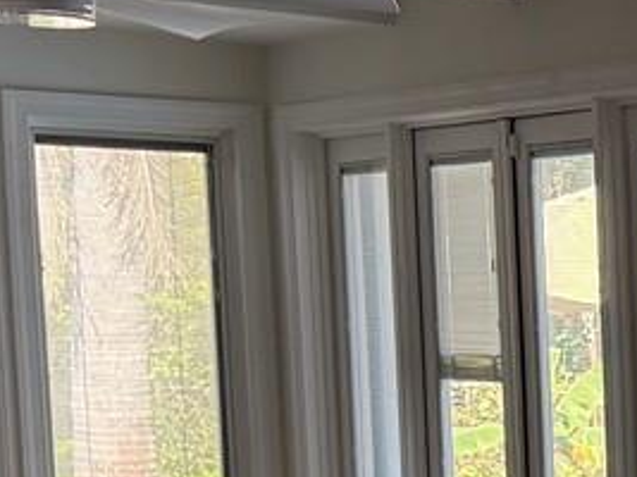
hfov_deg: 12.0
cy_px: 751
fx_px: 2649
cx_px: 1317
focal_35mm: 144
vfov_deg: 9.9
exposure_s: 1/219
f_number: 1.78
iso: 125
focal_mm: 6.76
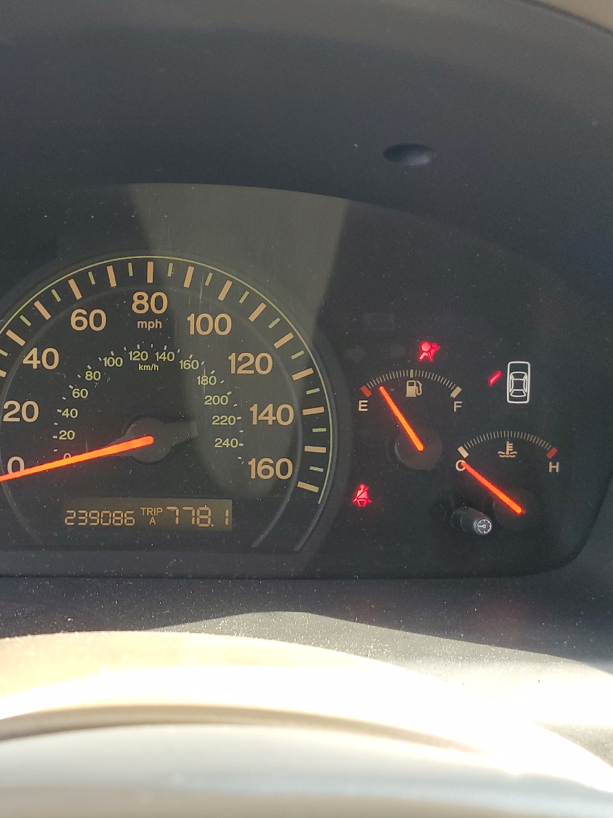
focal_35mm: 35
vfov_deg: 52.6
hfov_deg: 39.3
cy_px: 407
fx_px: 827
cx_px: 132
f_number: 1.5
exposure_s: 1/120
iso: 89
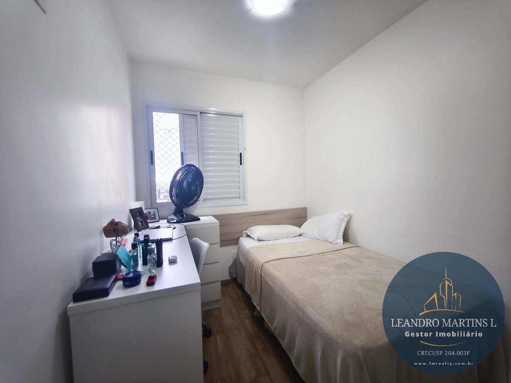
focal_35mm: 15
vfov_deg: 81.7
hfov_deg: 98.2
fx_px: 221
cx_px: 256
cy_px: 192
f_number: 2.2
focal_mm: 1.91
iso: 250
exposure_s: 1/30
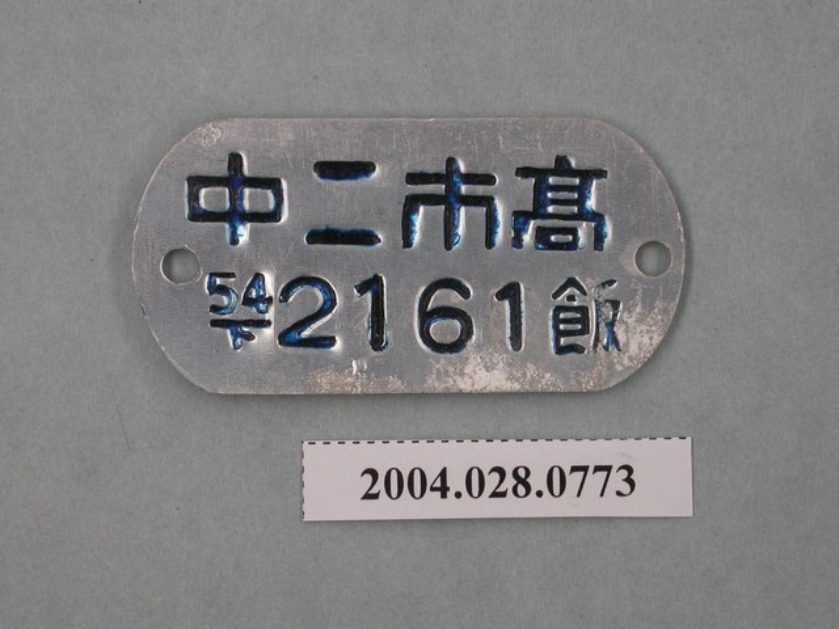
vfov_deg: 10.1
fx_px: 3563
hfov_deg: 13.4
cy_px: 314
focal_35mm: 147
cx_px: 420
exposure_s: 1/30
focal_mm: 30.4
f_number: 5.6
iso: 100
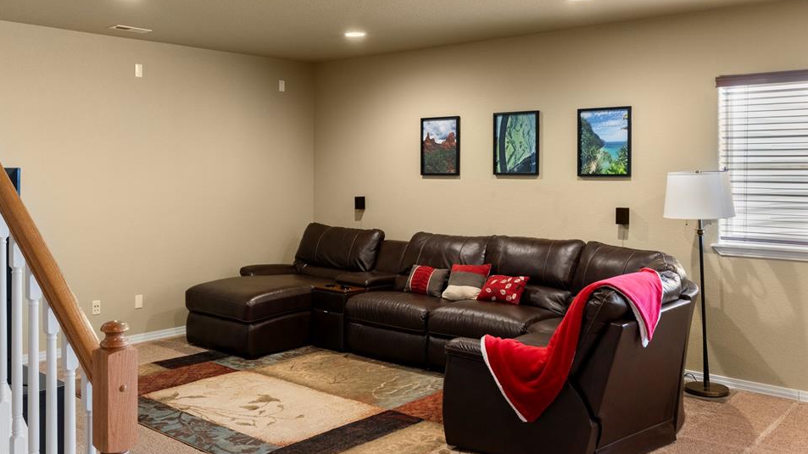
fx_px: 771
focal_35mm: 36
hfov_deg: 55.3
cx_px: 378
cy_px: 190
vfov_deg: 32.8
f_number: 11
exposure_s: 1/4
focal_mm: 32
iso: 1000
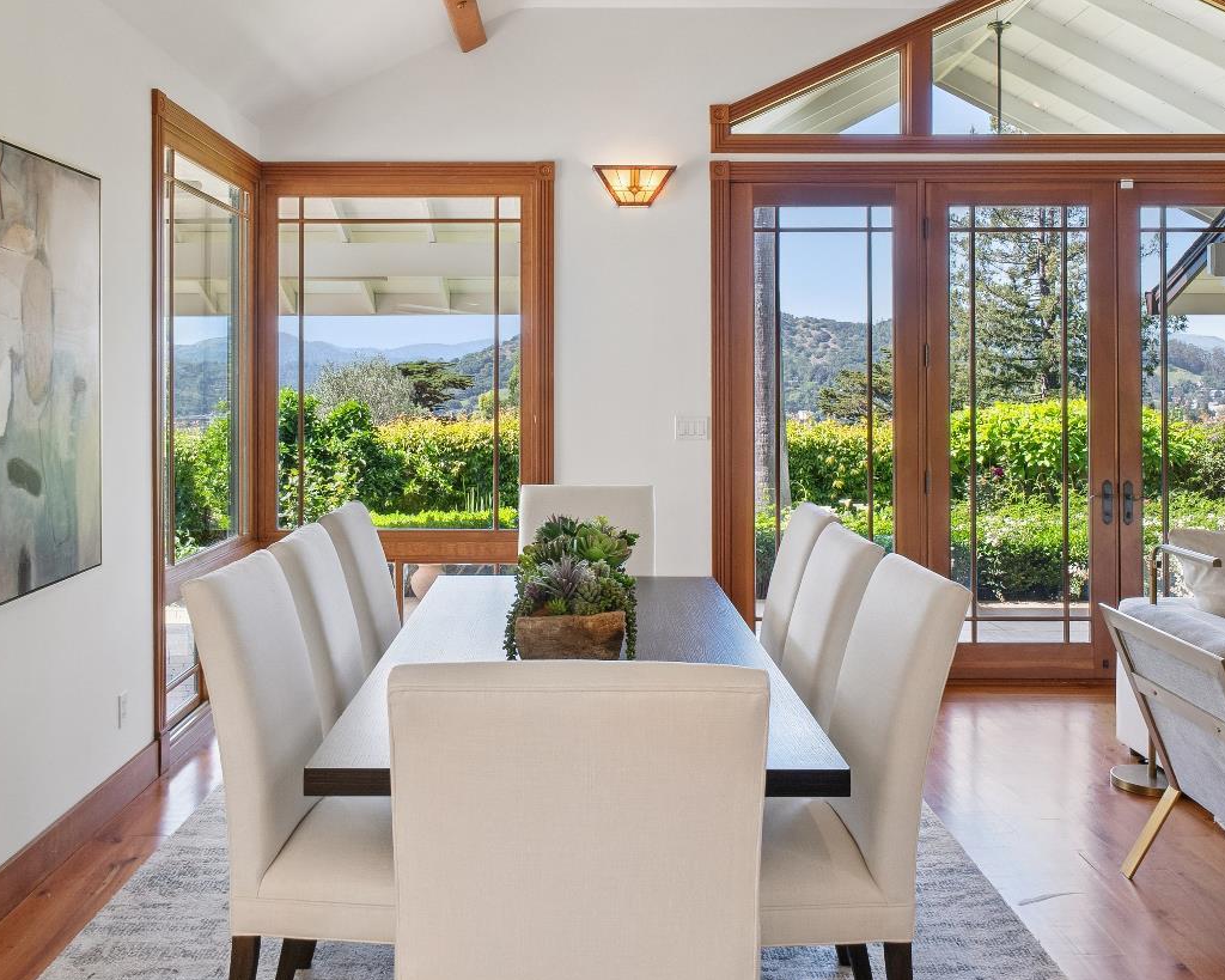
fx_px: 1196
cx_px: 579
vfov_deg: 44.3
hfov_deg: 54.2
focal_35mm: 33
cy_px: 386
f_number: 11
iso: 640
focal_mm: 24
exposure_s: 1/50
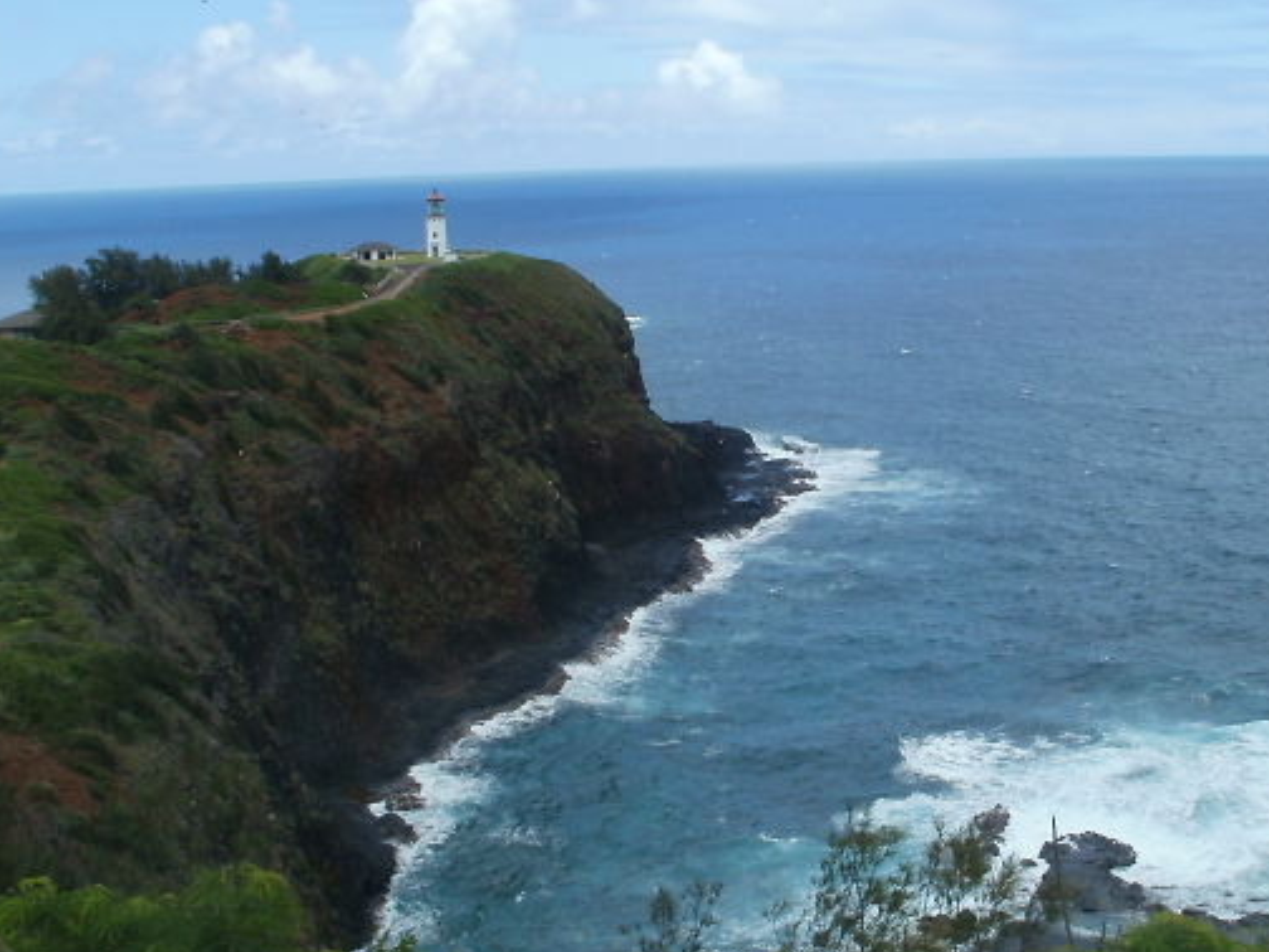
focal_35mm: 50
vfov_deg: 29.1
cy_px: 457
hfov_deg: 37.9
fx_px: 1833
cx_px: 818
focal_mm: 6.3
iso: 100
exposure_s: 1/500
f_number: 5.6
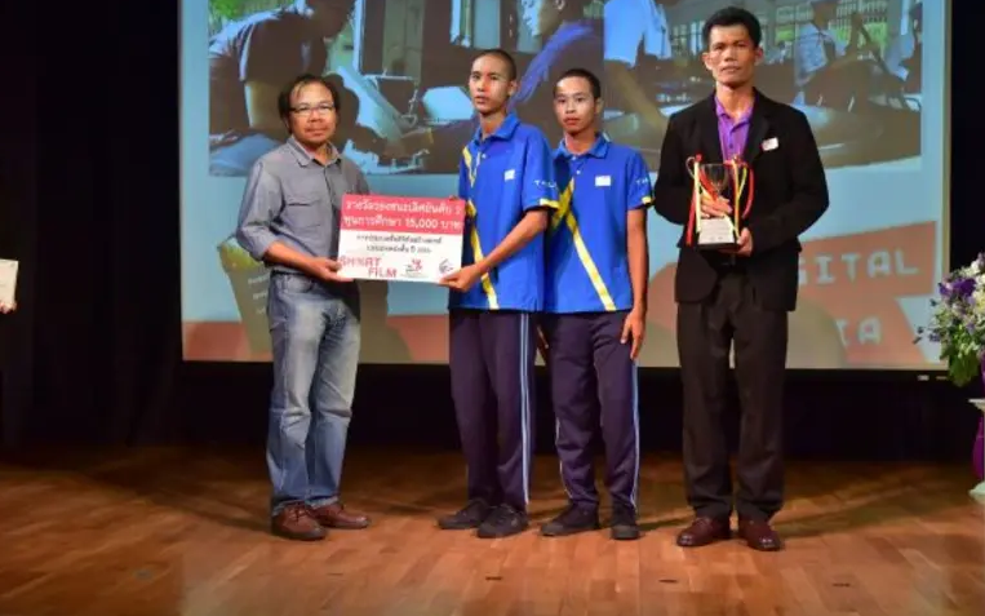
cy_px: 288
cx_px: 488
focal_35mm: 50
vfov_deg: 25.8
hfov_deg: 40.3
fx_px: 1342
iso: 1250
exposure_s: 1/160
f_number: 5
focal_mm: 48
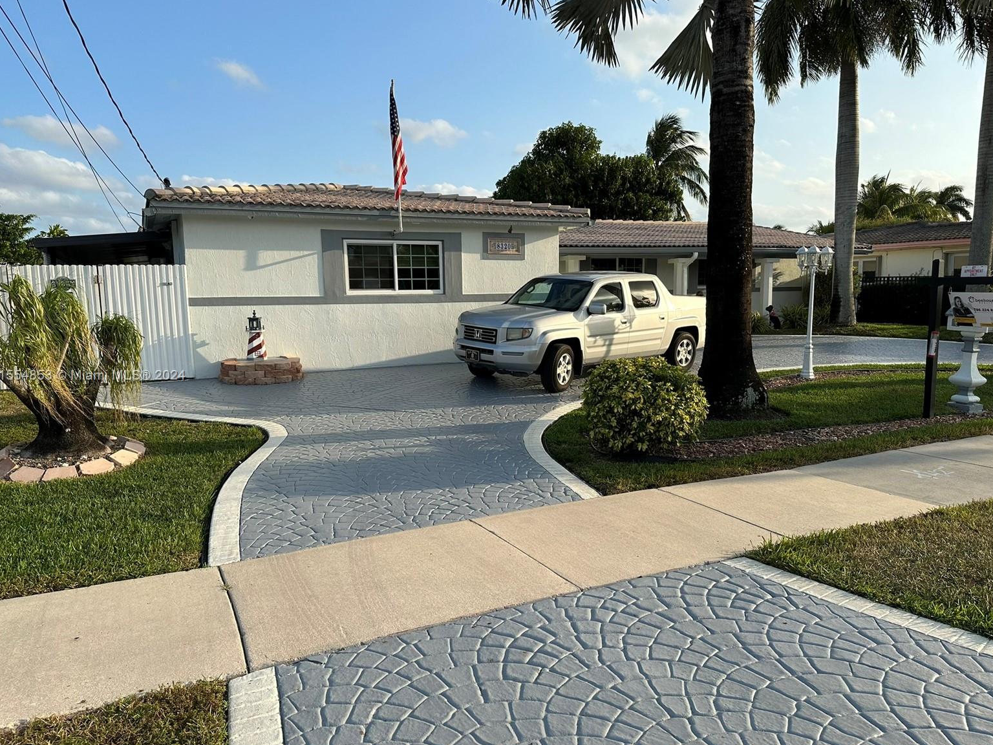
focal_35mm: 25
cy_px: 376
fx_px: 717
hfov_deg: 69.4
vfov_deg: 54.9
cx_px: 496
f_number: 1.78
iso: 80
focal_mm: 6.86
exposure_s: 1/3155
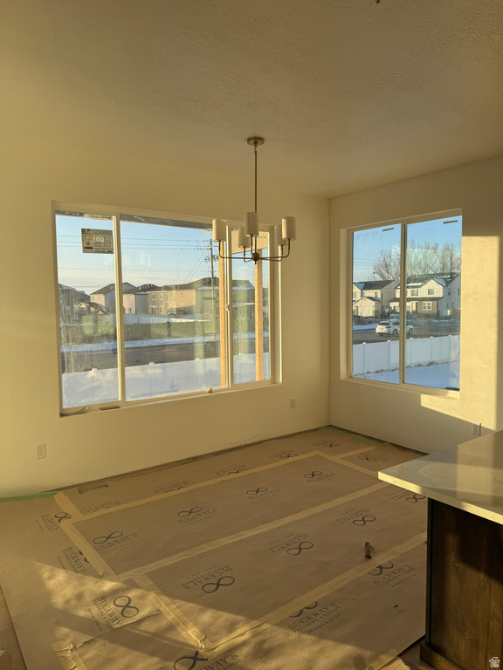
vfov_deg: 71.6
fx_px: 465
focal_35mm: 24
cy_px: 335
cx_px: 252
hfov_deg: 56.8
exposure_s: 1/1192
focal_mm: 6.76
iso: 80
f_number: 1.78
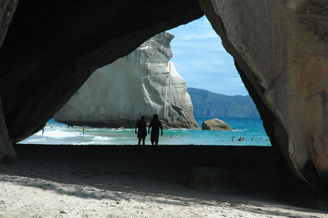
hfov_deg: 19.5
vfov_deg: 13.0
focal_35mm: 105
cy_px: 109
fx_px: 956
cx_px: 164
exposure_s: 1/800
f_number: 13
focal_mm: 70
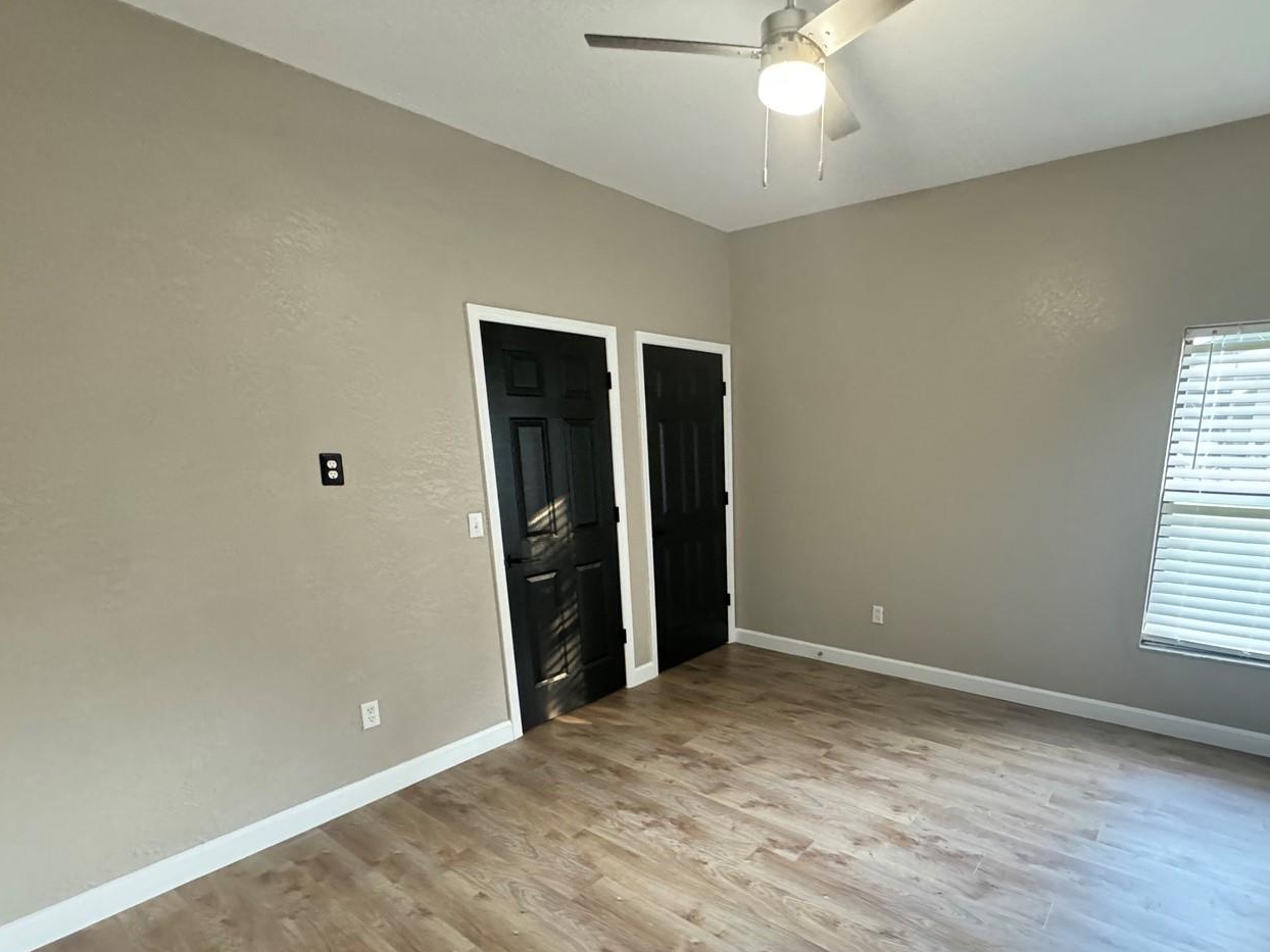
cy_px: 594
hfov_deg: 86.8
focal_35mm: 18
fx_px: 660
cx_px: 755
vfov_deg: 70.5
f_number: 2.2
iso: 1250
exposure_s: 1/40
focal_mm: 2.22
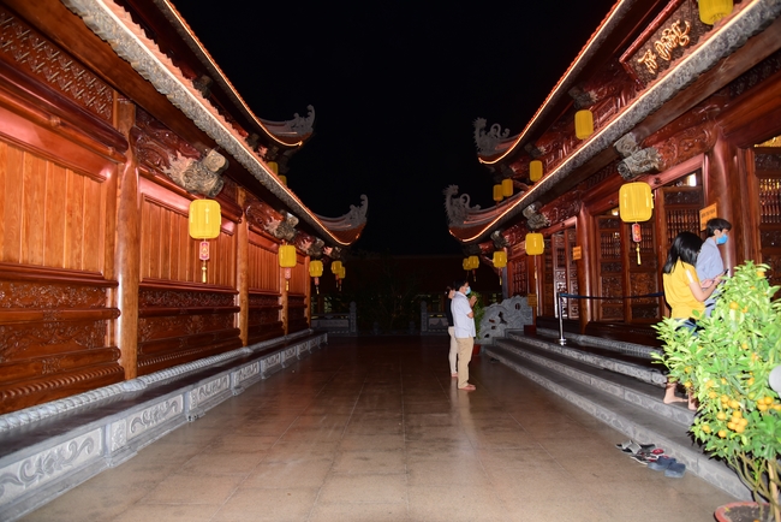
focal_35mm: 24
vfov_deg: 53.2
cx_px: 390
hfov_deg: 73.7
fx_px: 521
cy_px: 261
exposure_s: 1/60
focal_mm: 24
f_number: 4
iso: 1000
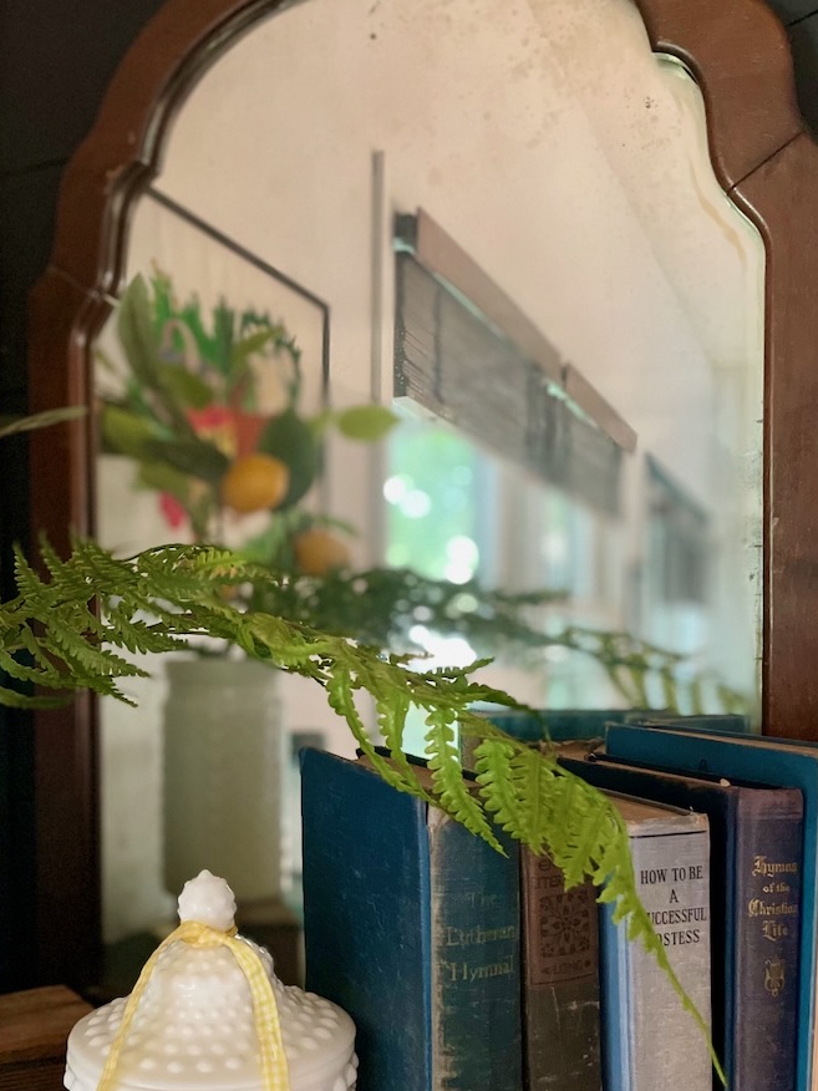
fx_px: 1197
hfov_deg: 37.0
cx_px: 227
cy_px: 665
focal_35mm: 38
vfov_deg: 48.6
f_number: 1.6
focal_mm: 4.2
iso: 640
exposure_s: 1/30
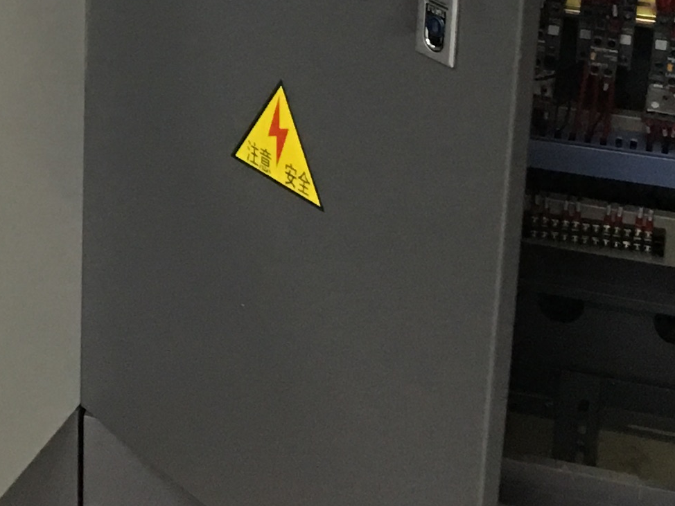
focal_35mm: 120
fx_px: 2341
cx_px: -328
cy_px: -235
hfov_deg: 15.2
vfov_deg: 11.8
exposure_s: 1/10
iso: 100
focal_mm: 4.15
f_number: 2.2
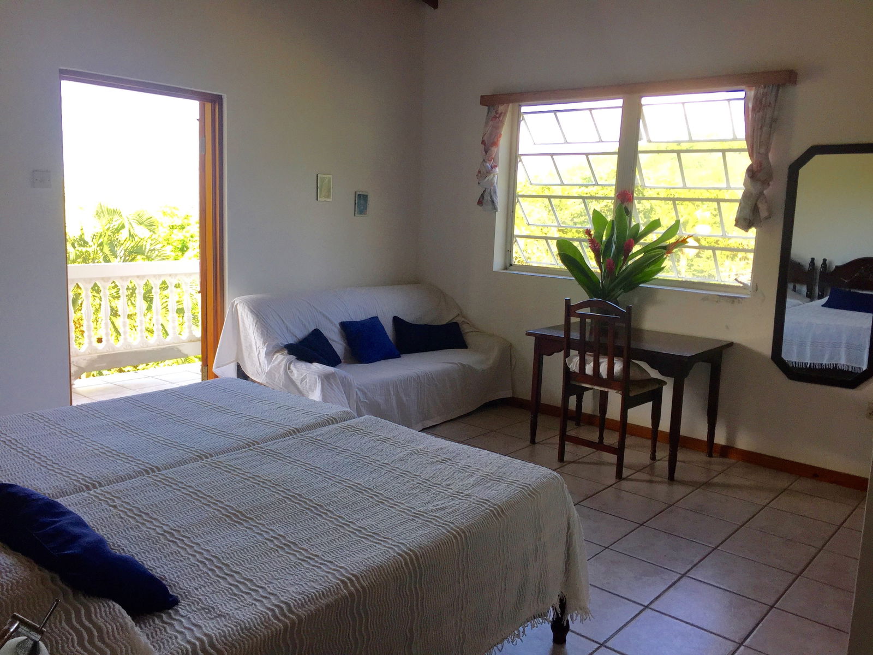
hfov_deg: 61.7
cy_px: 328
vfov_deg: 48.2
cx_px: 436
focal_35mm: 29
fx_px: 731
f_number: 2.2
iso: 32
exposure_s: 1/120
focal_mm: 4.15
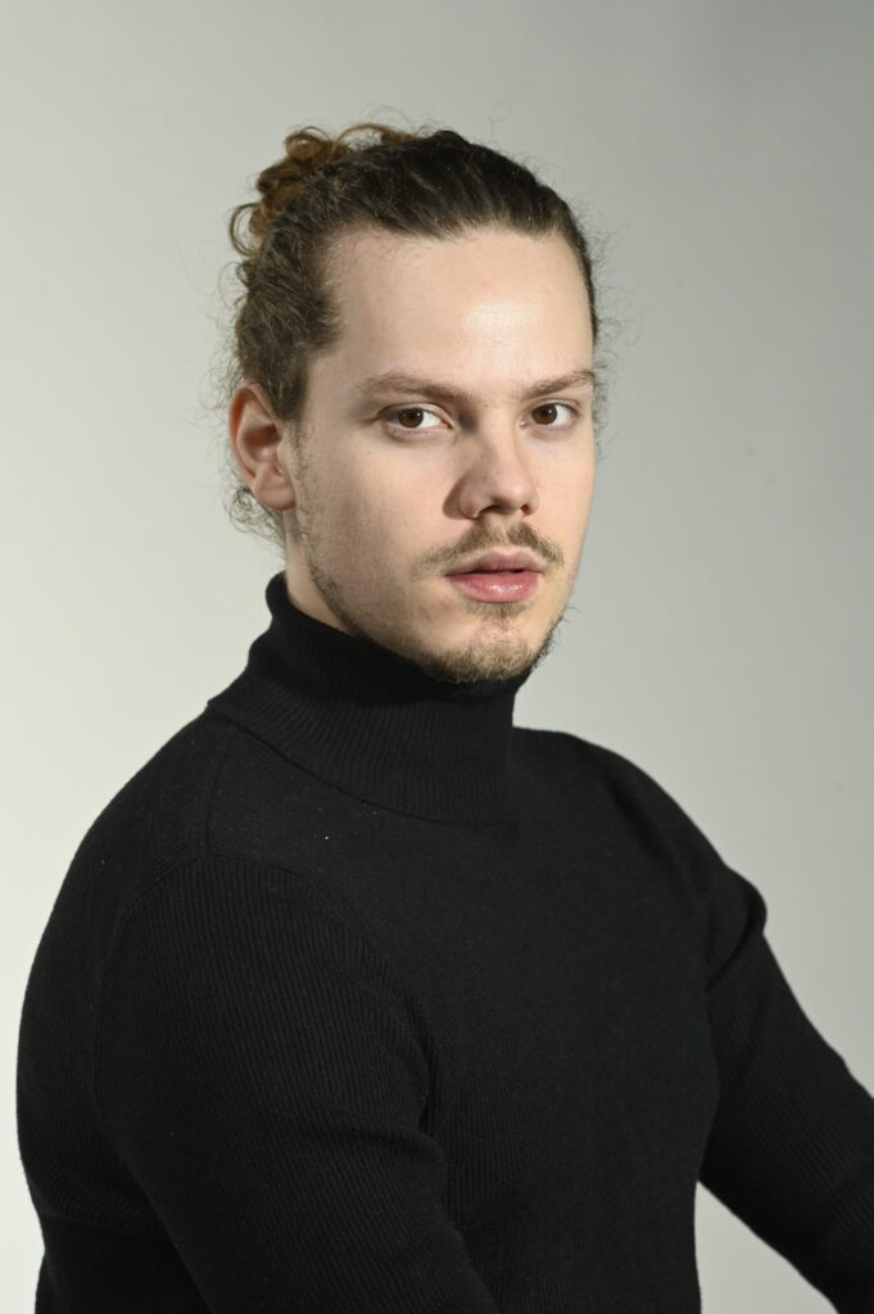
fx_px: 4924
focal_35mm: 135
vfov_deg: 15.2
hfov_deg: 10.1
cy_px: 657
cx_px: 437
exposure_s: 1/100
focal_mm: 135
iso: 1000
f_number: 9
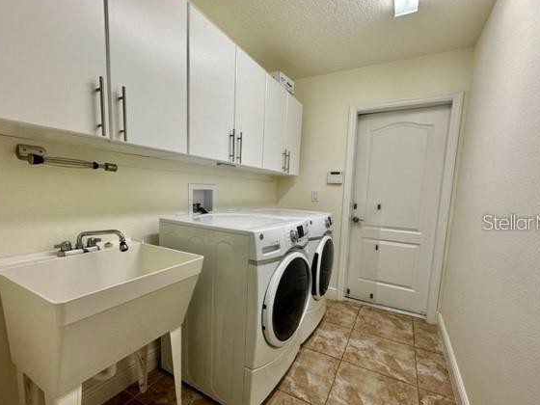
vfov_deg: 77.9
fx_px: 250
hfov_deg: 94.5
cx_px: 265
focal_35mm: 16
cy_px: 222
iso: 125
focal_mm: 2.22
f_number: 2.2
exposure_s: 1/120
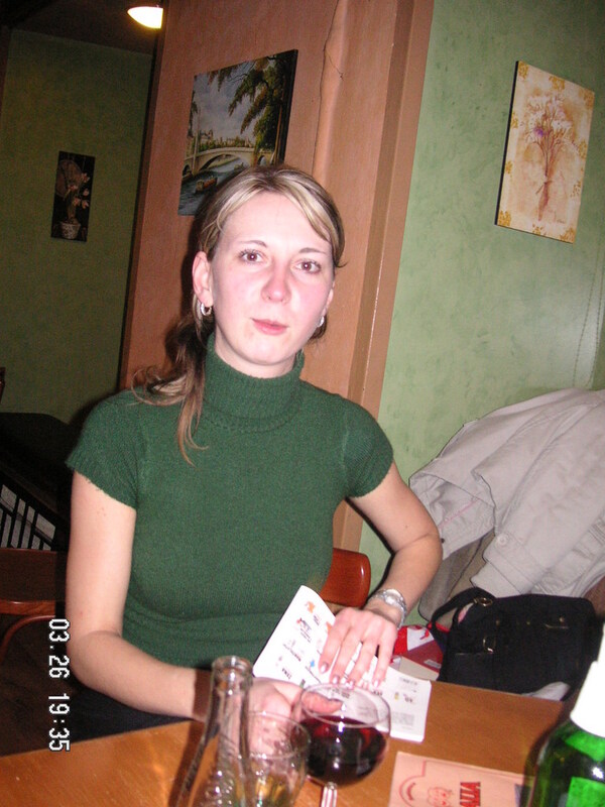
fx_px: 862
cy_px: 404
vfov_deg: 50.1
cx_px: 302
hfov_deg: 38.7
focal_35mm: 37
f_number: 2.8
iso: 160
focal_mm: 6.1
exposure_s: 1/45
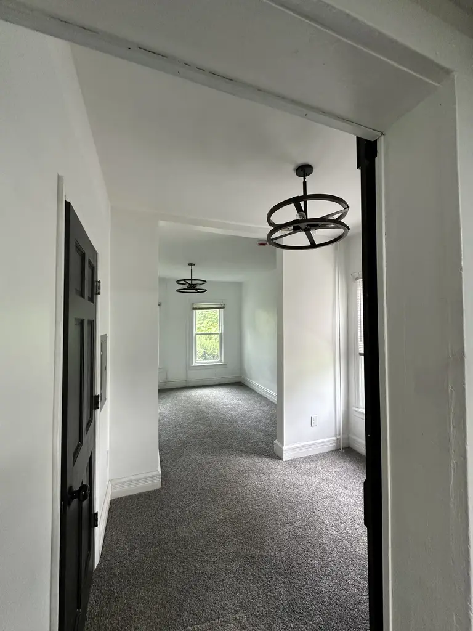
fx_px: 255
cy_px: 316
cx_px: 236
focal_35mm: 14
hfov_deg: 85.7
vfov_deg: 102.1
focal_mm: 2.22
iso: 200
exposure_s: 1/60
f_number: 2.2
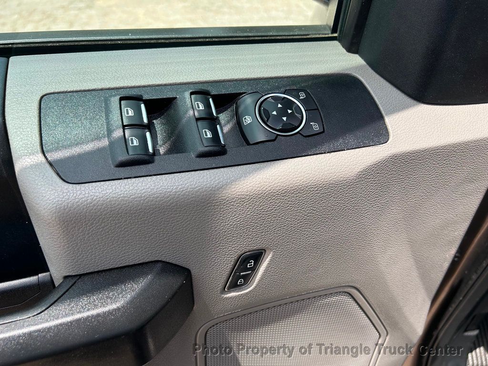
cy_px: 183
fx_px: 367
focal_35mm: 26
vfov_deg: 53.1
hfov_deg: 67.3
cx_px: 244
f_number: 1.5
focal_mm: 5.7
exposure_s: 1/1135
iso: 50
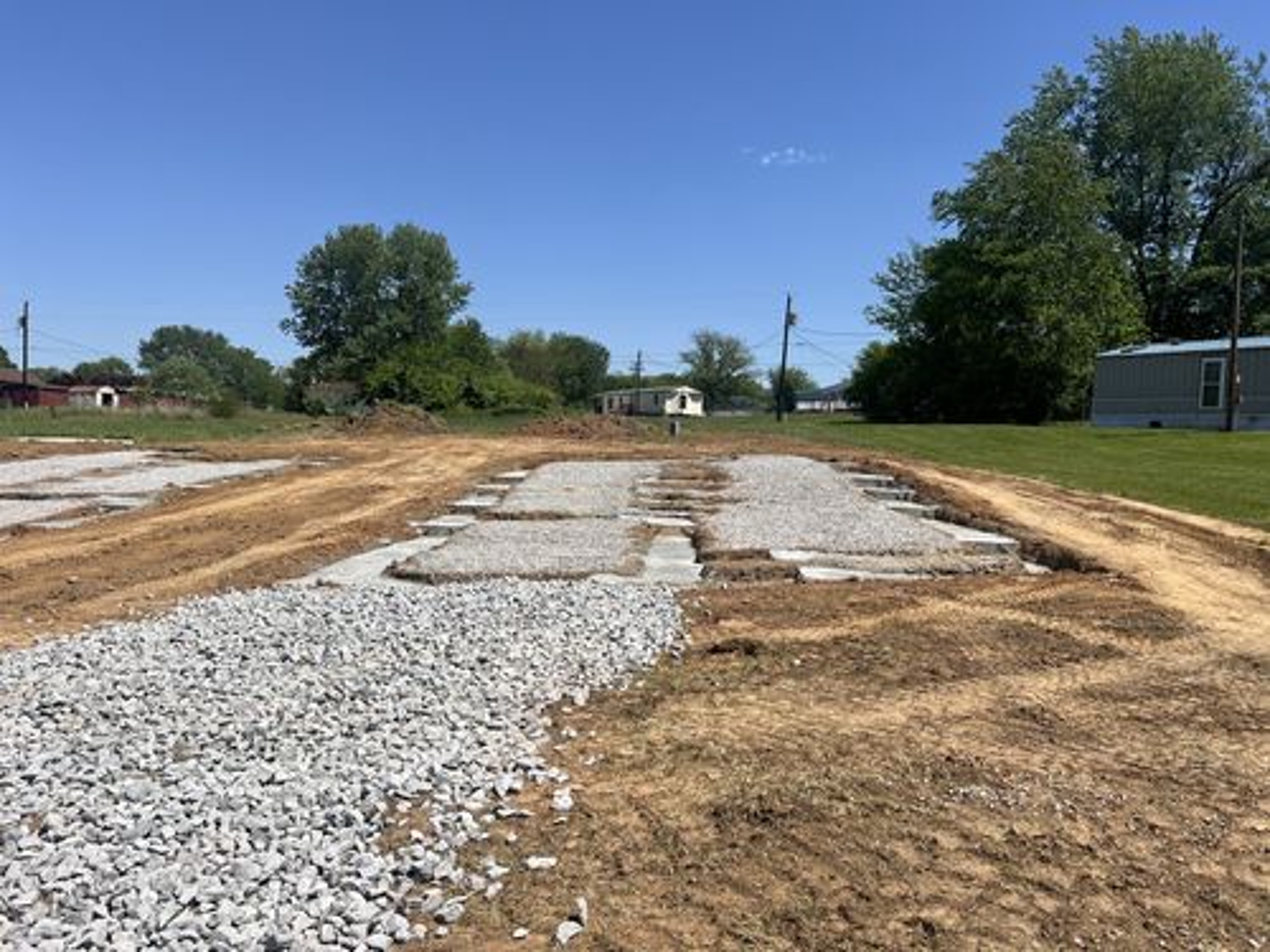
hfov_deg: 67.3
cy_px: 476
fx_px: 954
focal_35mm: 26
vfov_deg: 53.1
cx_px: 635
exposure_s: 1/6579
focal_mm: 5.7
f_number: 1.5
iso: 50
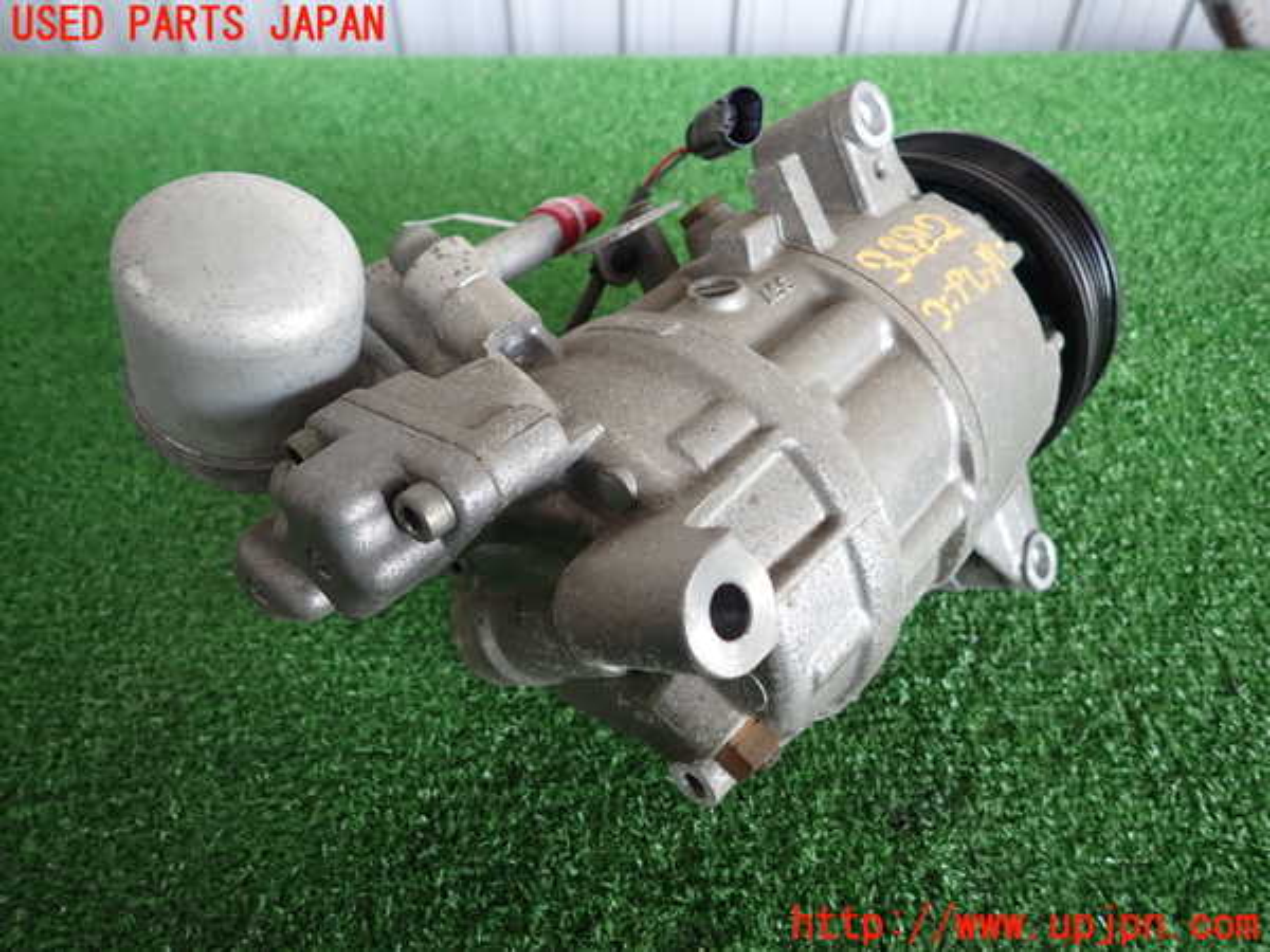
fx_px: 917
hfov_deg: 69.4
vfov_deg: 54.9
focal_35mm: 25
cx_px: 635
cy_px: 476
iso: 160
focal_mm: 4.5
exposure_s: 1/60
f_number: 2
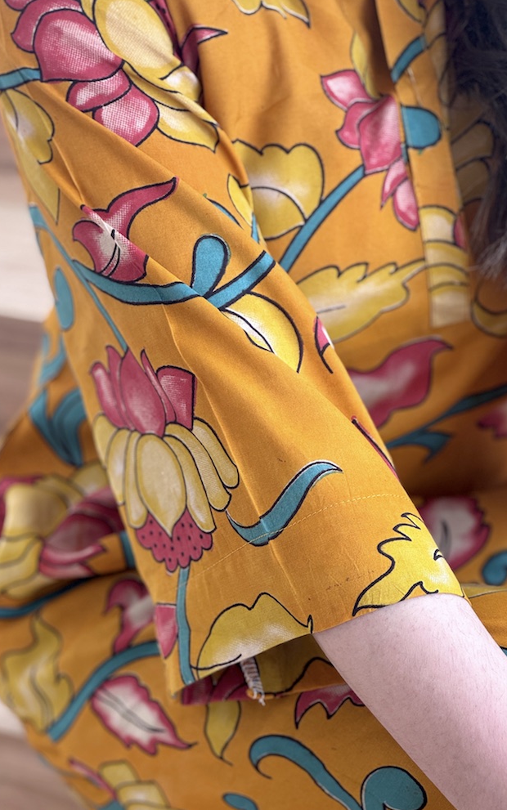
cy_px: 405
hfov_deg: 15.9
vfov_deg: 25.2
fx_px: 1812
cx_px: 254
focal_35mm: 82
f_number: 2.8
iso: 125
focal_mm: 9
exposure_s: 1/99
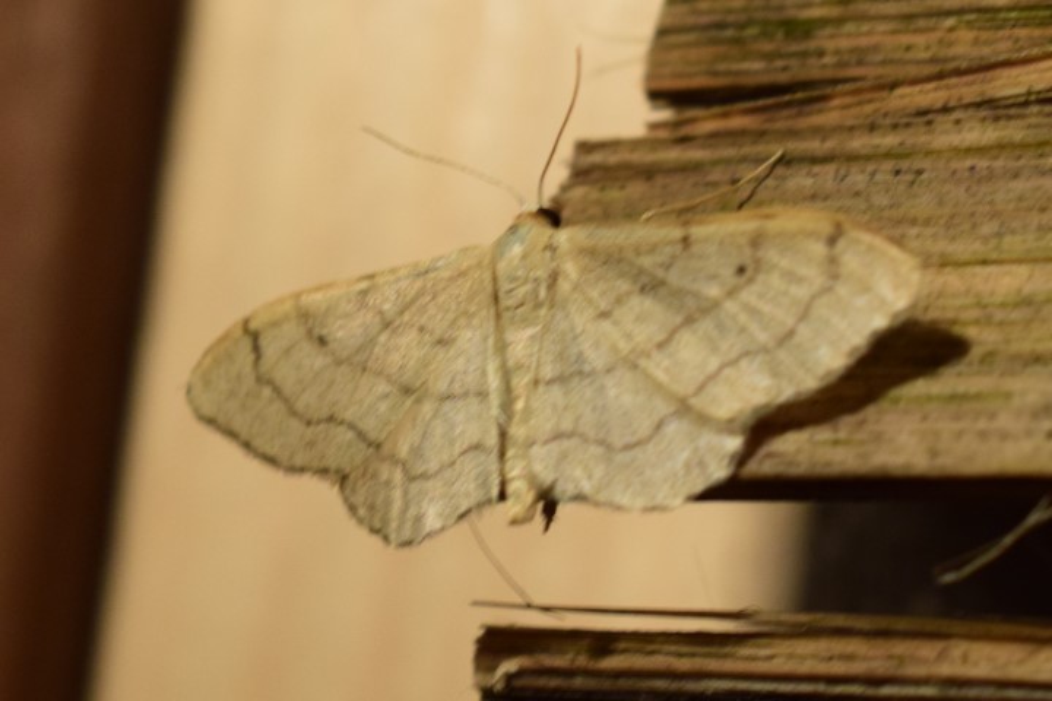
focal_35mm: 82
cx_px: 526
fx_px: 2411
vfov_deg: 16.6
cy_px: 350
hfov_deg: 24.6
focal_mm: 55
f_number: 8
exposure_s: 1/60
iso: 1400
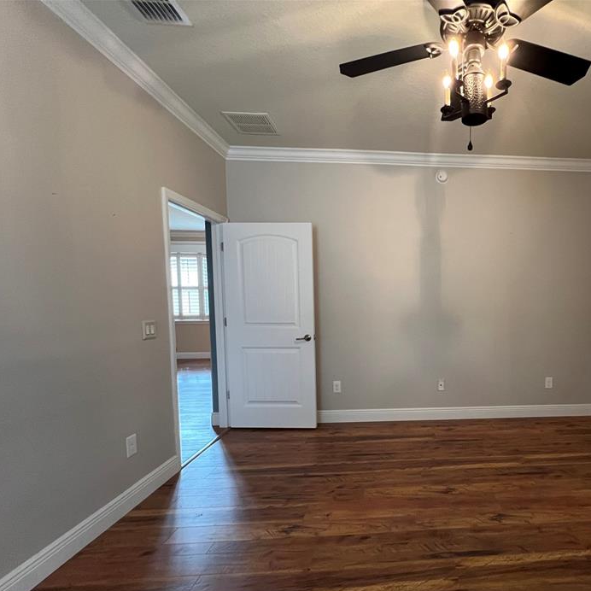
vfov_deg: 83.7
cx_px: 421
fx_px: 328
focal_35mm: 17
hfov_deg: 79.4
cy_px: 327
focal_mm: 1.57
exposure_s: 1/60
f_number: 1.8
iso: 400
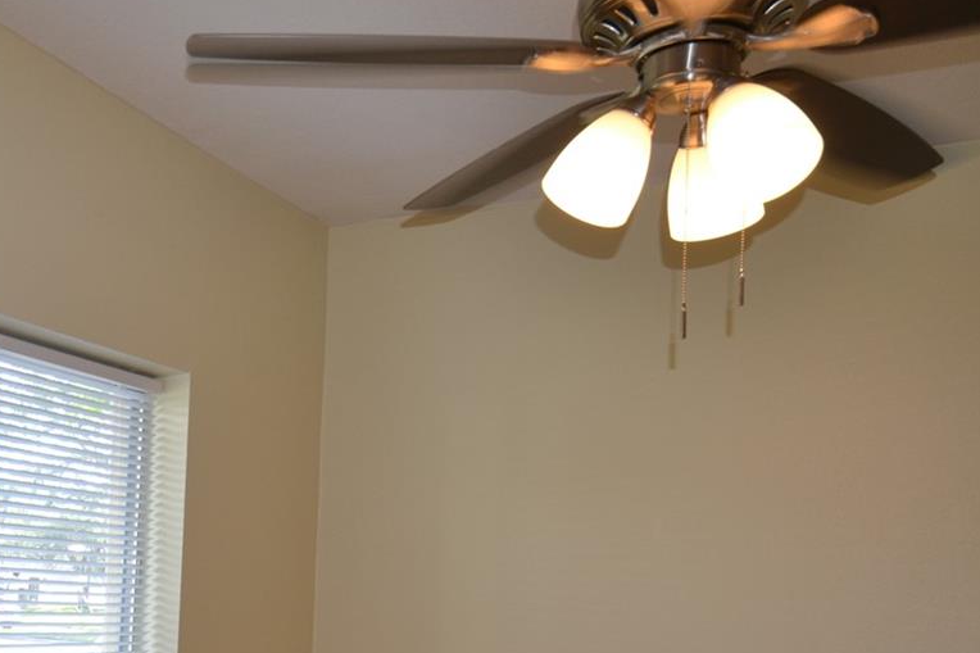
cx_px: 168
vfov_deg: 29.5
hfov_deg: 42.1
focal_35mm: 44
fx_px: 1197
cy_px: 566
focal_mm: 14
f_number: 4
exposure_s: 1/125
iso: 280
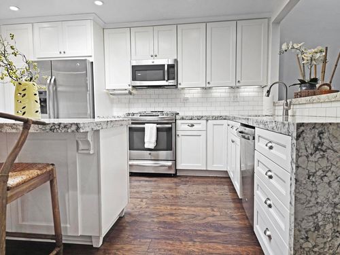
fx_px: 226
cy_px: 128
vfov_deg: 58.9
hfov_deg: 73.9
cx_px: 170
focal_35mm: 23
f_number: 1.7
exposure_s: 1/120
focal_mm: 6.3
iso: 100
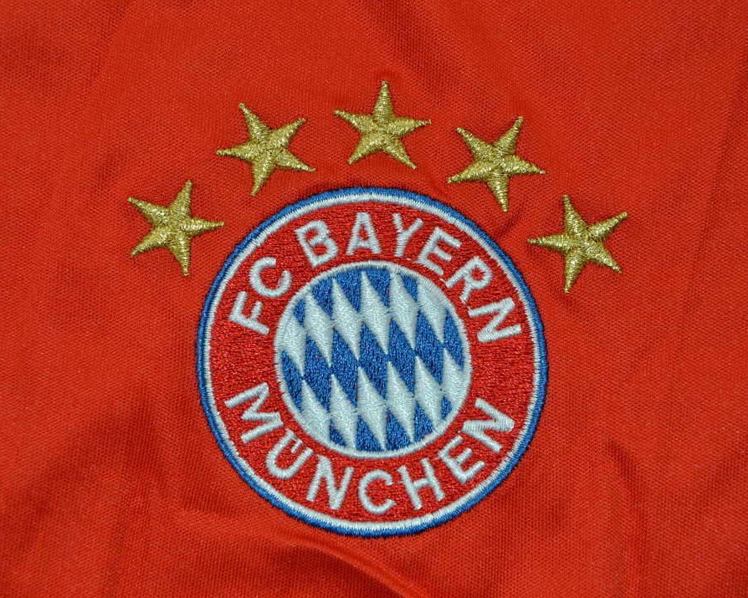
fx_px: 2634
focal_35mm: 119
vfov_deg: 13.0
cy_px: 299
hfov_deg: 16.2
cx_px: 368
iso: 400
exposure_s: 1/200
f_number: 10
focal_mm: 70
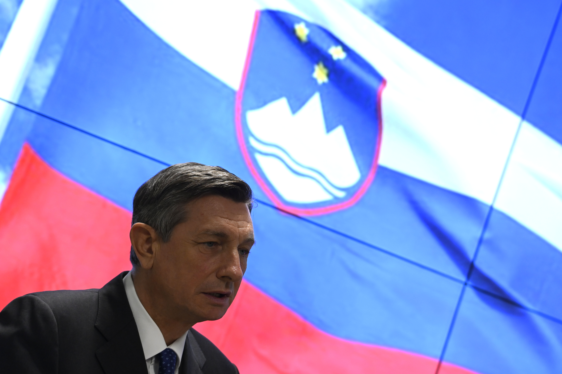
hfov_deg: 13.7
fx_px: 2340
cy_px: 187
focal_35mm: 150
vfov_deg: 9.1
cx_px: 281
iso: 2000
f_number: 6.3
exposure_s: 1/125
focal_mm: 150
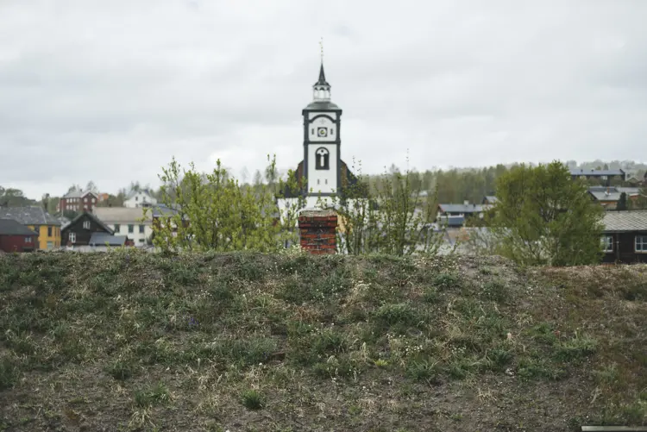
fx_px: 899
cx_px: 324
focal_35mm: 50
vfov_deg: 27.0
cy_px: 216
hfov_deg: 39.6
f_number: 2
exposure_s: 1/4000
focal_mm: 50
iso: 100
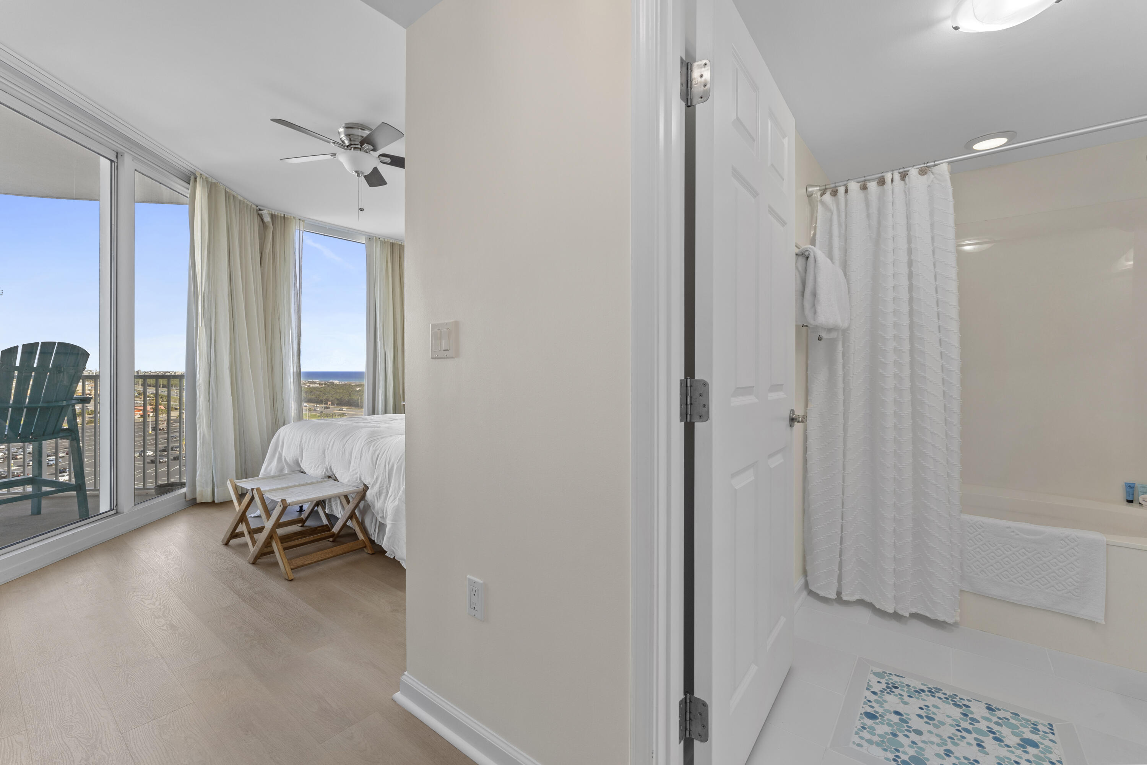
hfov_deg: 100.8
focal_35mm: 15
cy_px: 382
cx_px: 574
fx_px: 475
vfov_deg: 77.7
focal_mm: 14.9
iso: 200
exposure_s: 1/8
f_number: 7.1
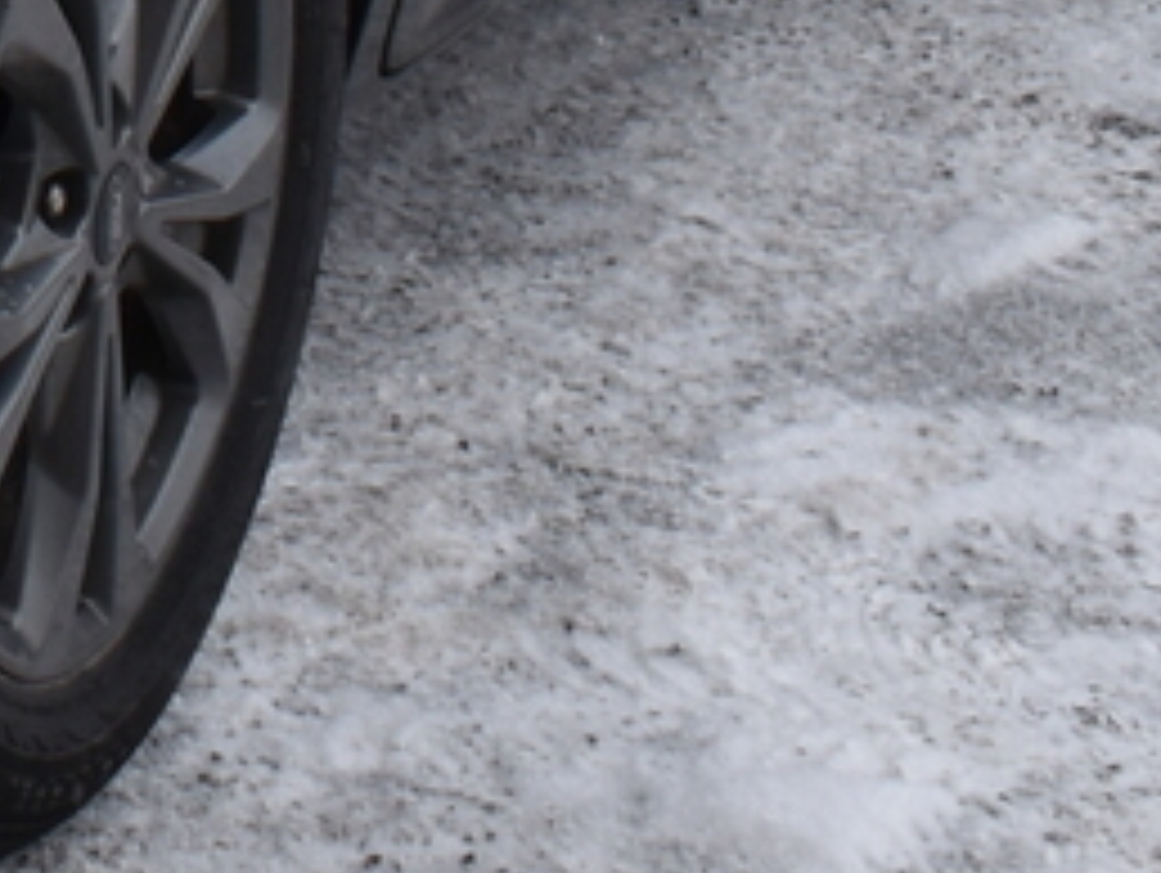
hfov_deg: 11.4
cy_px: -981
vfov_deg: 8.6
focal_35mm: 163
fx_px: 5472
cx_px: -824
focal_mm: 18
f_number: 5.6
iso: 220
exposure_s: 1/125
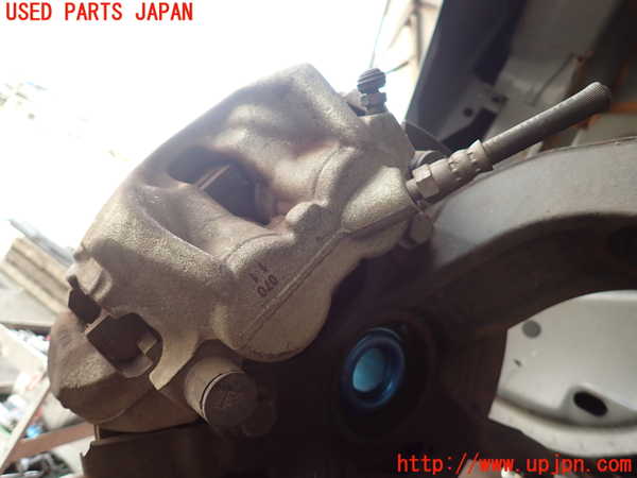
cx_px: 318
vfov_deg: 54.9
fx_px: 460
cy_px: 239
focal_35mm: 25
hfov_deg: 69.4
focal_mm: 4.5
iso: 100
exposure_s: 1/100
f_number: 2
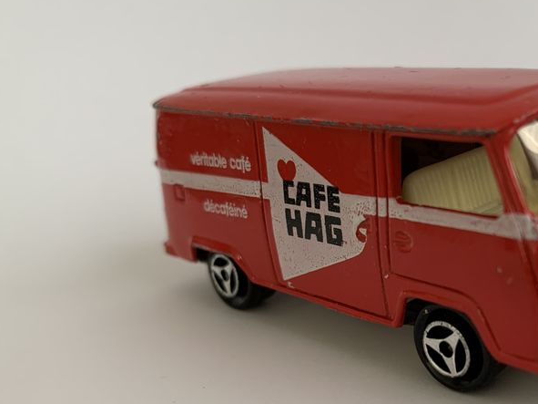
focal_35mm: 44
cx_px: 407
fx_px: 684
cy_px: 272
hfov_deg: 41.6
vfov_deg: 32.6
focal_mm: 4.25
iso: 80
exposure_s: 1/121
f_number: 1.8
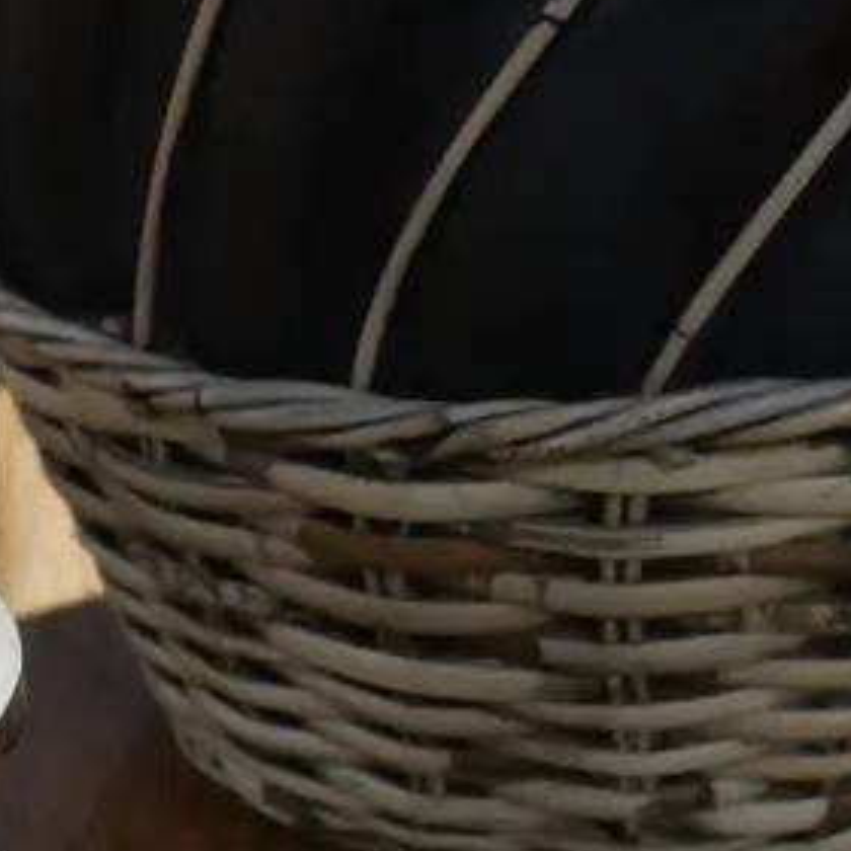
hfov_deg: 14.1
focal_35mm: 123
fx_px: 3421
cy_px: 1144
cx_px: 179
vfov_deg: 13.6
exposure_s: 1/60
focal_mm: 19
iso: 1000
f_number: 4.1
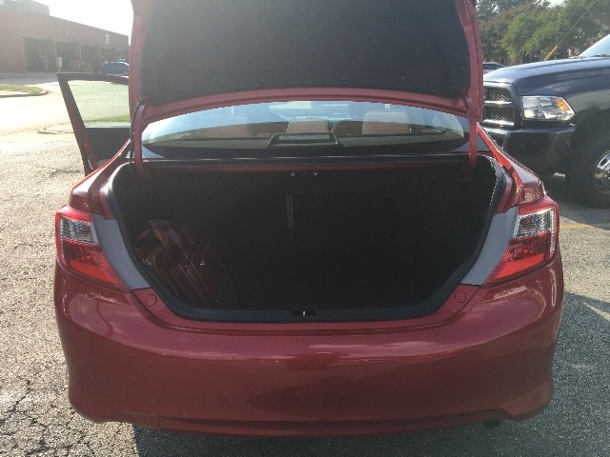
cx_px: 305
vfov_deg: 48.2
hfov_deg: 61.7
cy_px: 228
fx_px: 511
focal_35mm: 29
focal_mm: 4.15
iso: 25
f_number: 2.2
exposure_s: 1/712
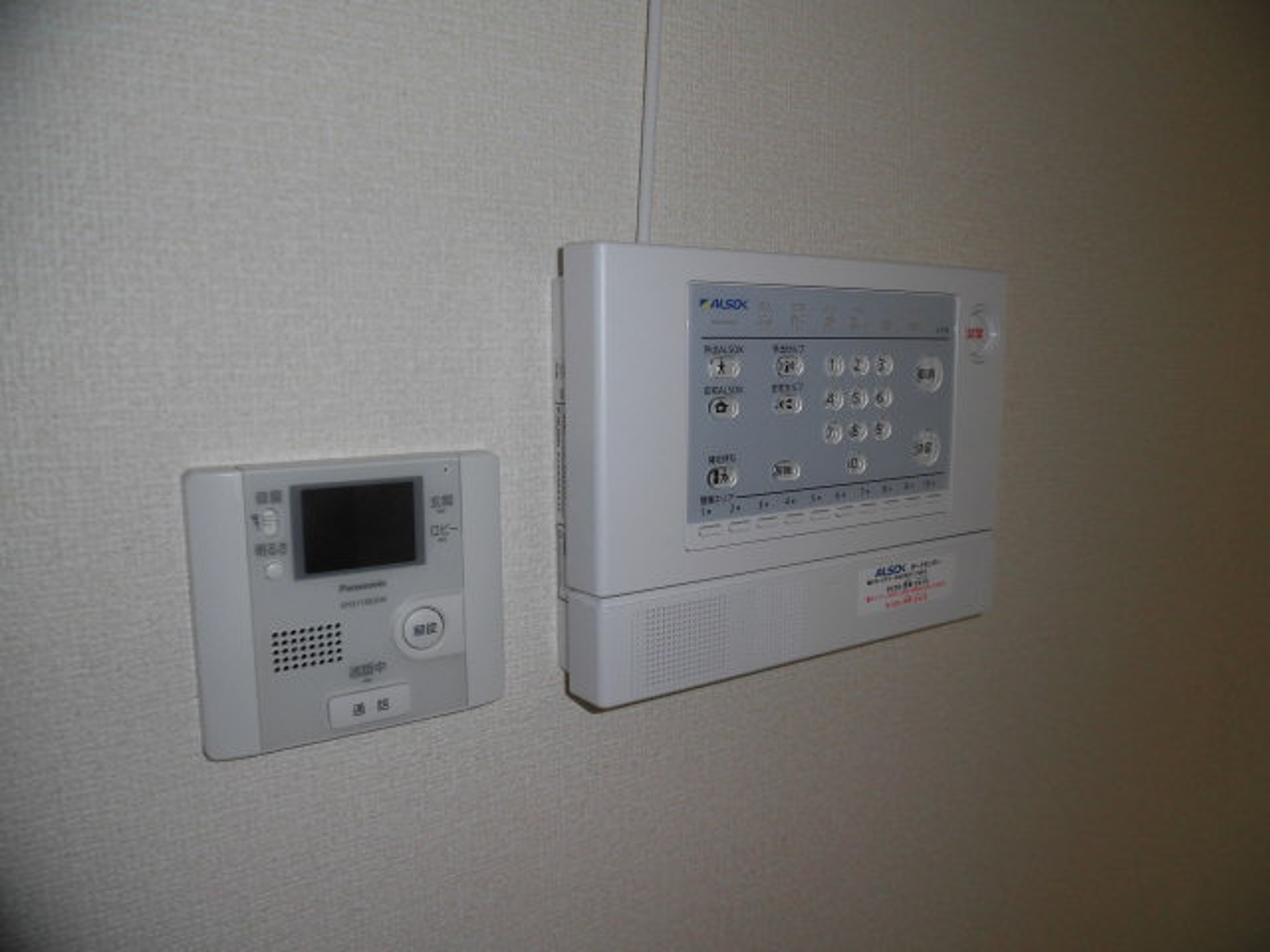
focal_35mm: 24
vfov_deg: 56.8
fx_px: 881
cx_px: 635
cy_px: 476
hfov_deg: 71.6
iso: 100
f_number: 3.1
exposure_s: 1/20
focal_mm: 4.3
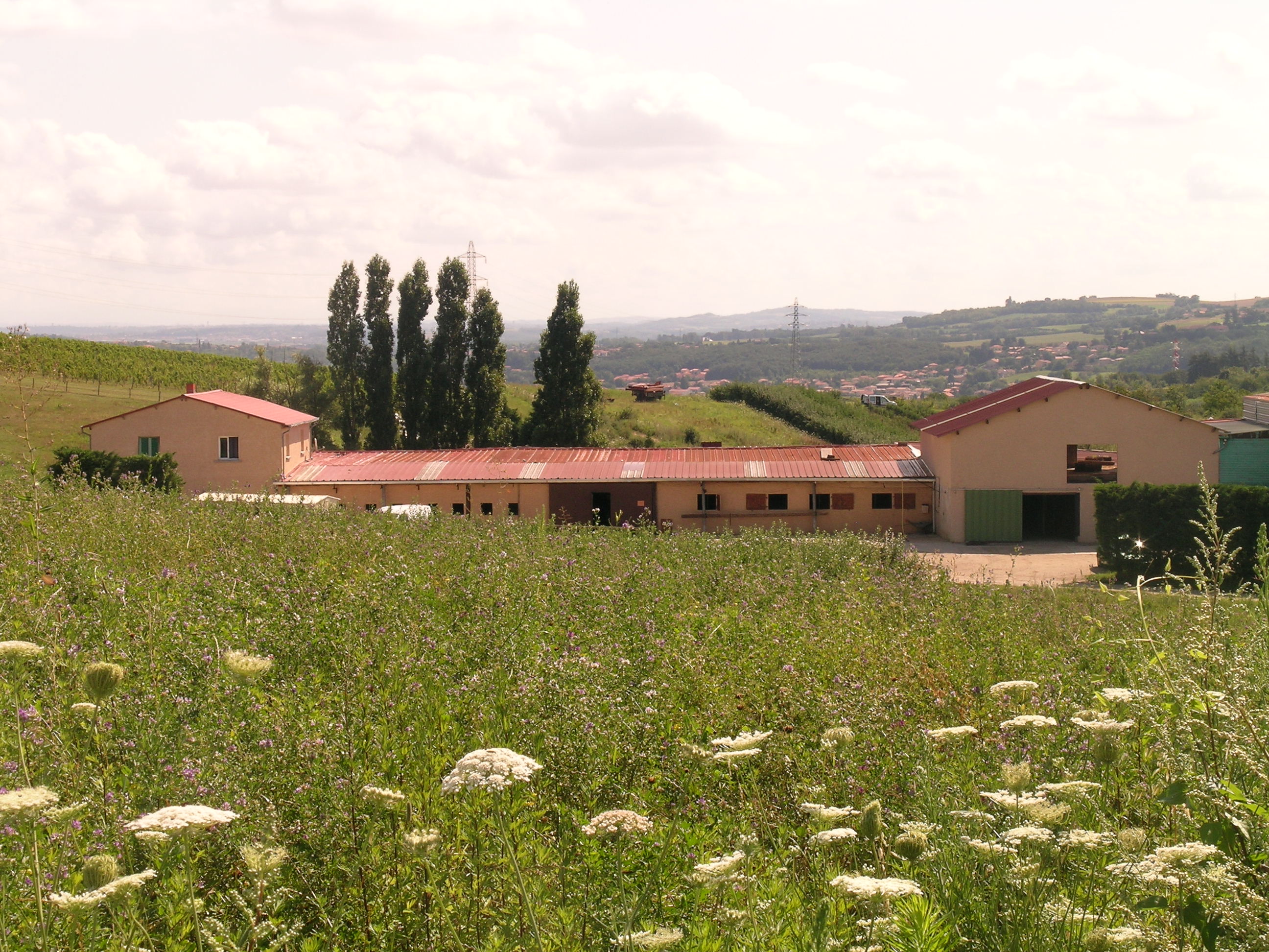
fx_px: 2749
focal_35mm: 75
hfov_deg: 26.0
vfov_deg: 19.6
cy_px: 476
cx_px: 634
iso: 50
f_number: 8
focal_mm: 15.6
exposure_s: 1/185
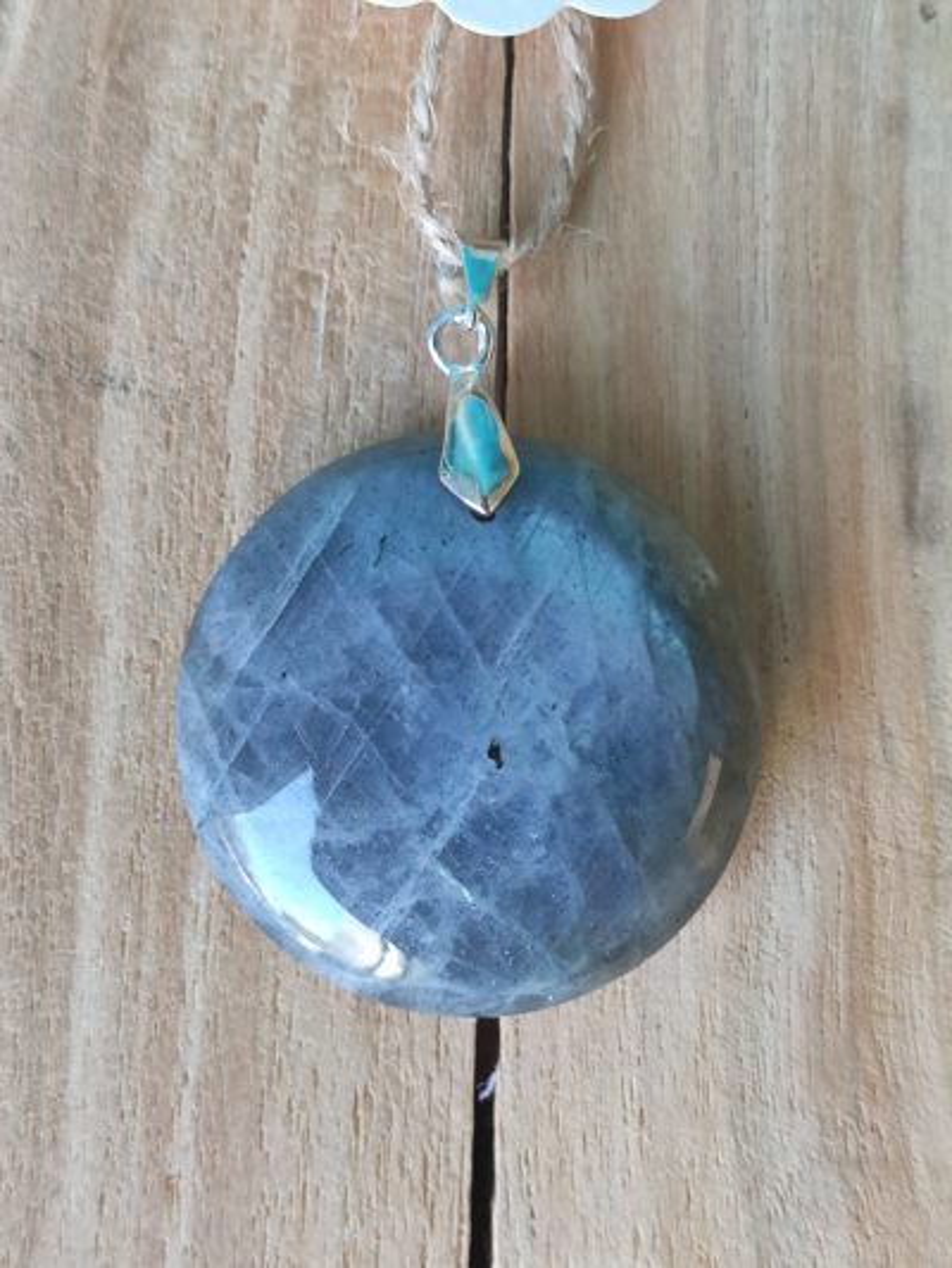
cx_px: 476
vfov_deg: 67.3
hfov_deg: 53.1
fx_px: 953
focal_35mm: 26
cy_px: 634
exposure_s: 1/50
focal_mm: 4.77
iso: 491
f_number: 1.75
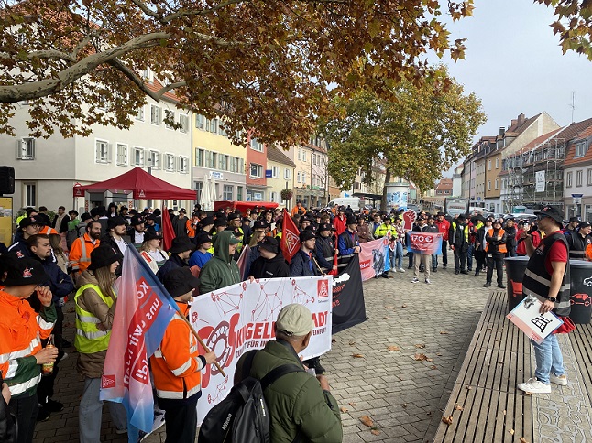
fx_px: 444
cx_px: 296
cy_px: 222
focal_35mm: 26
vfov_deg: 53.0
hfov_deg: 67.3
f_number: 1.8
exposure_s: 1/942
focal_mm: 4.25
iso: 32
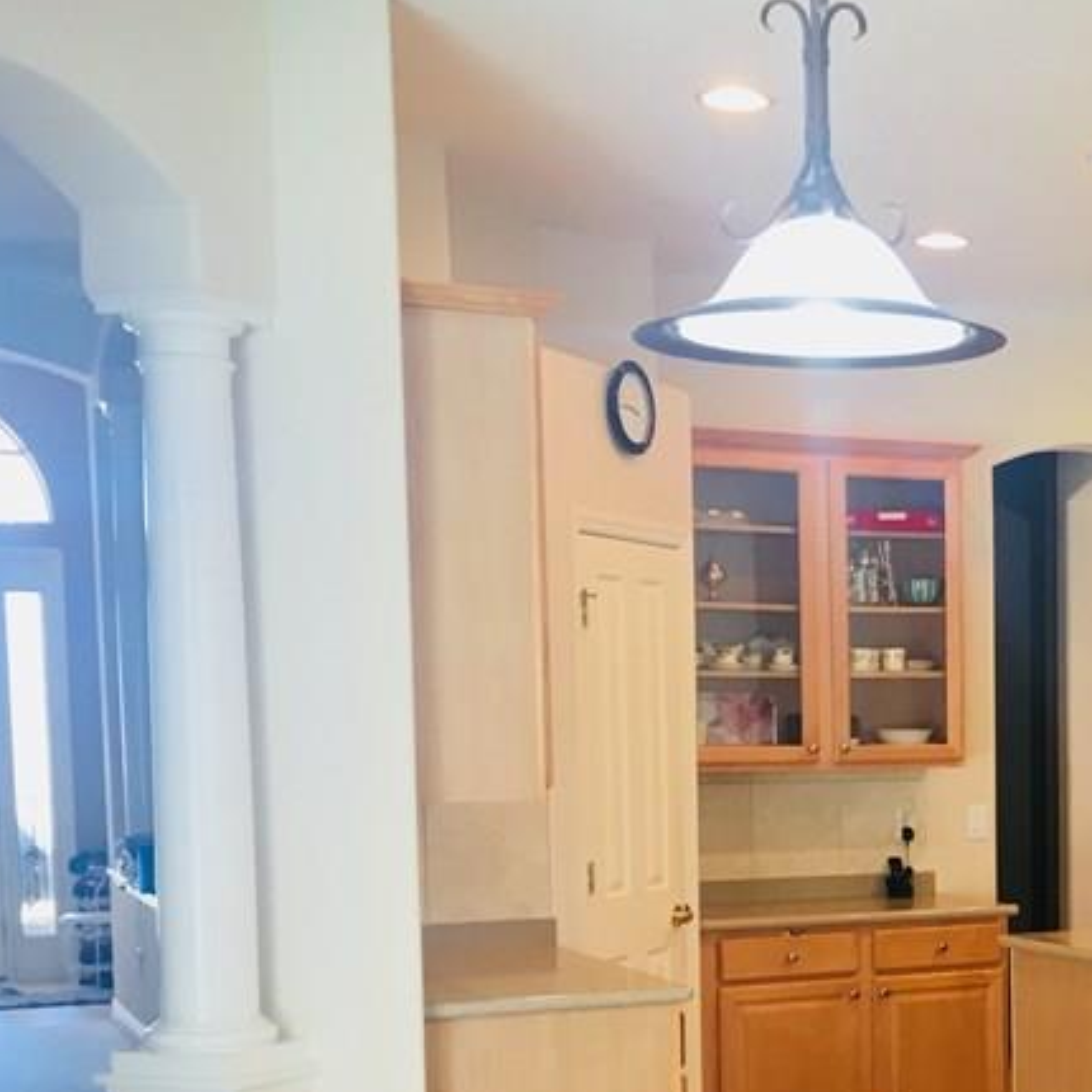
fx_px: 2177
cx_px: 1074
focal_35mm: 61
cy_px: 927
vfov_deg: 27.4
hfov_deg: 26.7
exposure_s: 1/30
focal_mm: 4.15
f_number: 2.2
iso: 64
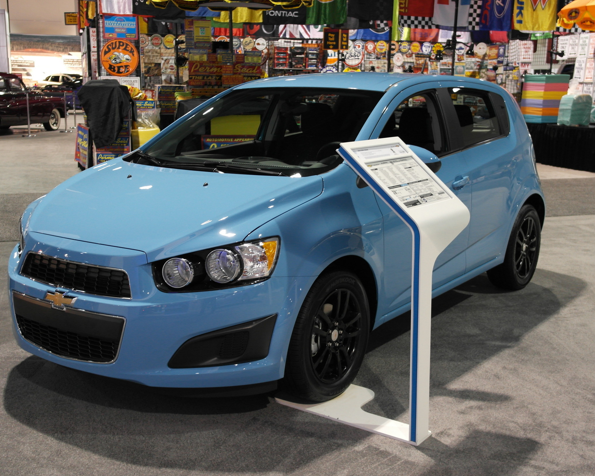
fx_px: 722
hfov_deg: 44.8
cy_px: 240
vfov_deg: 36.5
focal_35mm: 41
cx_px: 291
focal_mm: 24
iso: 800
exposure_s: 1/20
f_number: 3.5
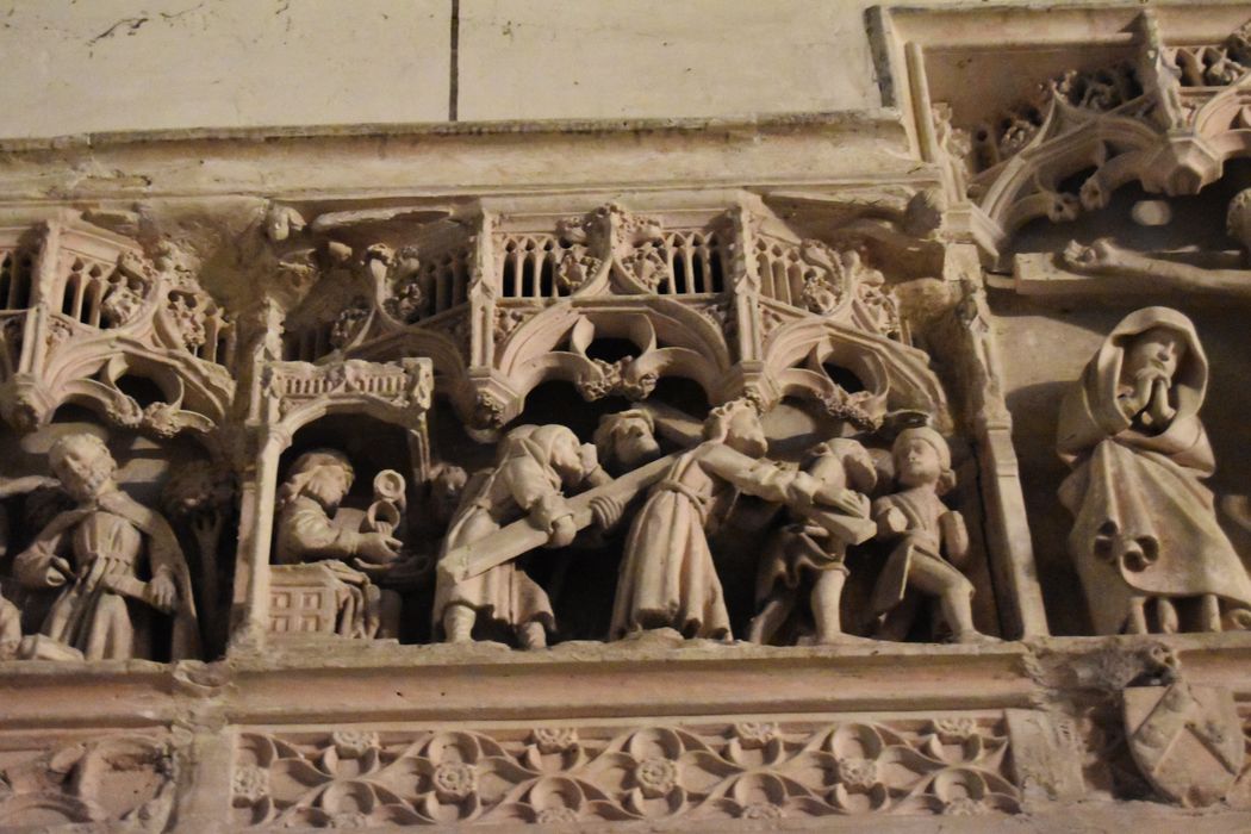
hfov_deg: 24.6
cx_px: 626
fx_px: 2867
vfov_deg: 16.6
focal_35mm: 82
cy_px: 417
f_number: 5.6
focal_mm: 55
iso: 12800
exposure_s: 1/30
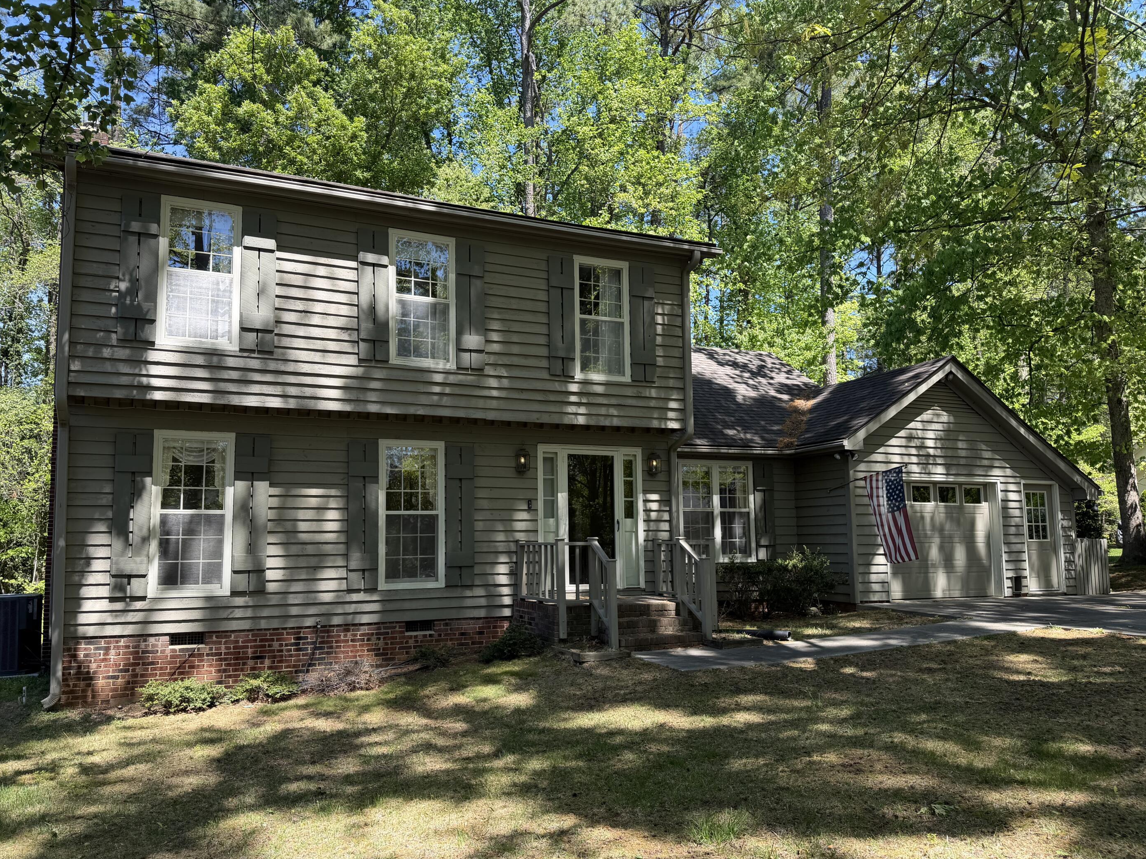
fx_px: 861
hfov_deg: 67.2
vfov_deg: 53.0
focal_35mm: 26
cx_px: 533
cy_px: 449
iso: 80
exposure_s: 1/888
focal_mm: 6.76
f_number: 1.78
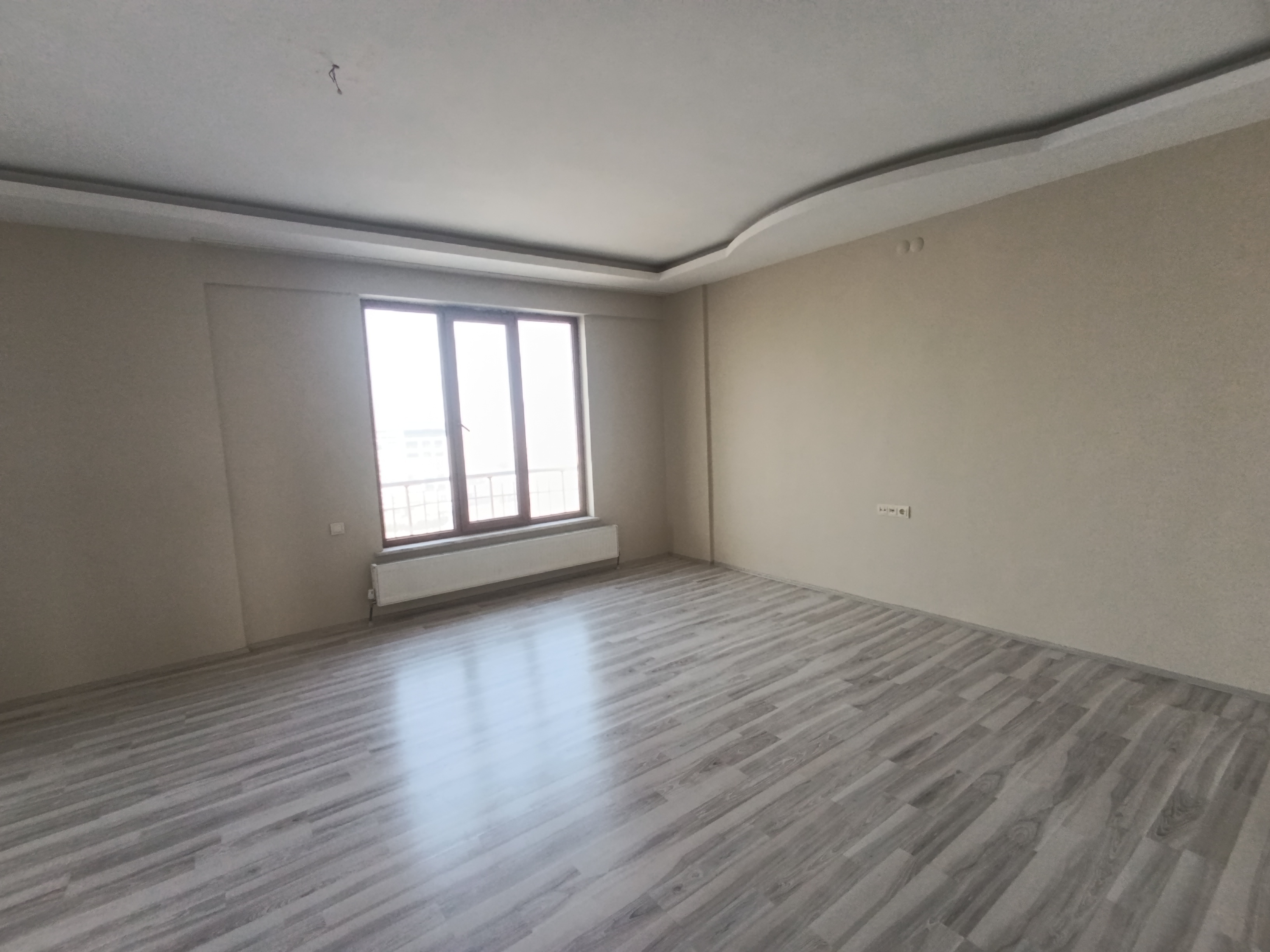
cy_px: 476
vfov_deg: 78.1
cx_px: 635
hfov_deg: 94.5
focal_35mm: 16
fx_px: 587
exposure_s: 1/100
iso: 125
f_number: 2.2
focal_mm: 1.65
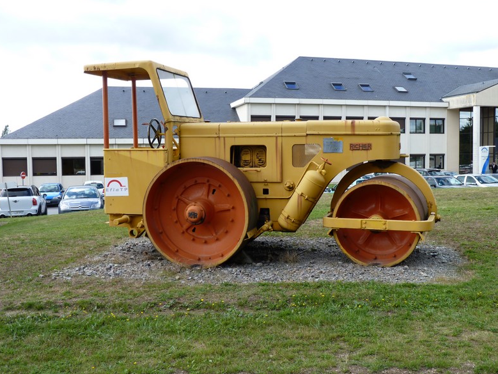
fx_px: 561
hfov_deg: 47.8
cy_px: 184
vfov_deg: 36.8
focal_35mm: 39
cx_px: 253
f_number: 4
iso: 80
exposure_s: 1/160
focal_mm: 6.8
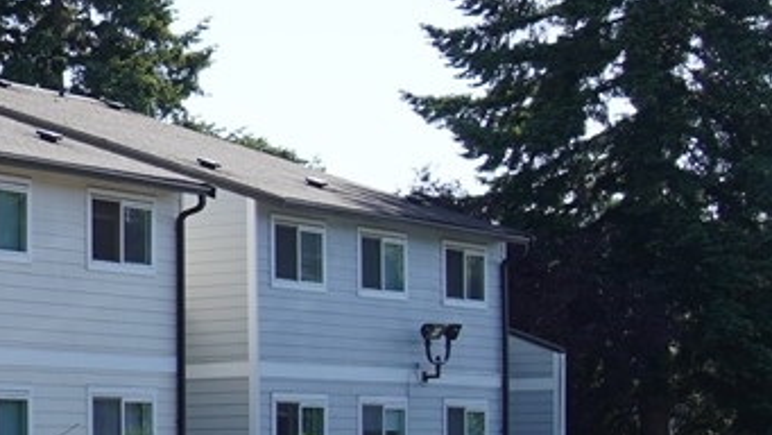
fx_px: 2559
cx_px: -927
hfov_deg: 13.7
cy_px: 472
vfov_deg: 9.6
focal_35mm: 125
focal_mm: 24
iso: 100
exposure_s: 1/200
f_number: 7.1
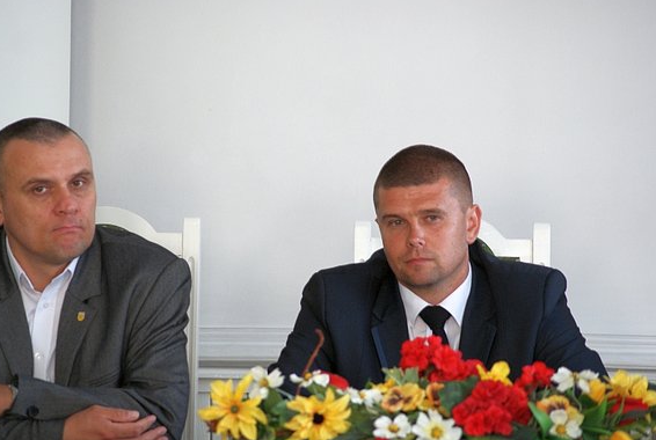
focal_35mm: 233
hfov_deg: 8.8
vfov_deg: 5.9
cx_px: 292
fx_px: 4247
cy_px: 221
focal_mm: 135
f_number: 4.5
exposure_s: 1/25
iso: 400
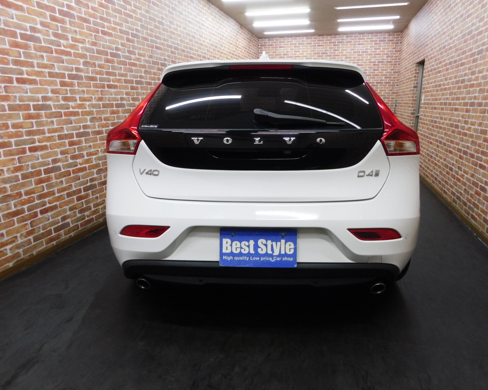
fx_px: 347
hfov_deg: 70.2
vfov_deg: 58.8
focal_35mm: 24
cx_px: 259
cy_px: 195
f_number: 3
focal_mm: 4
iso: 220
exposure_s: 1/30
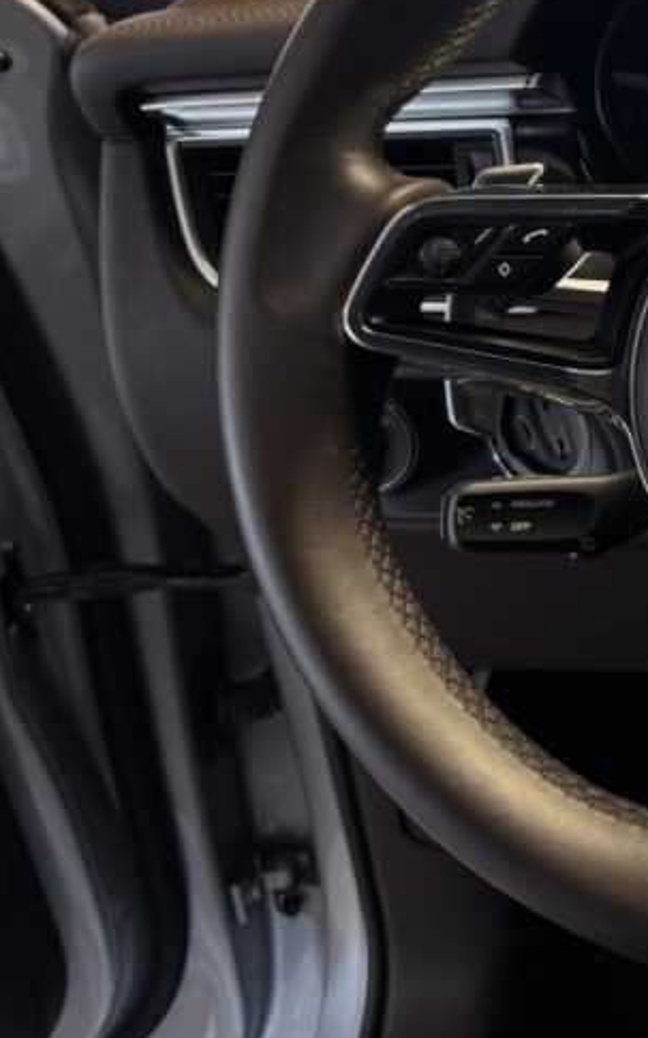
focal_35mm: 63
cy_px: 248
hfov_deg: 17.4
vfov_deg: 31.8
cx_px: 1108
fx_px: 1781
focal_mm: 6.76
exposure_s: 1/90
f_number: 1.78
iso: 160
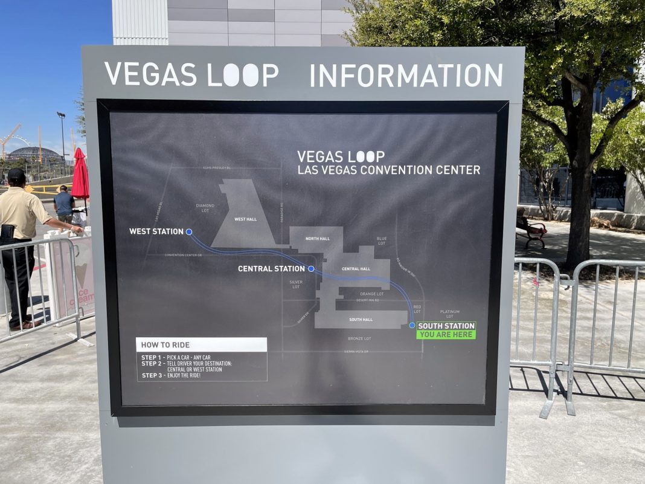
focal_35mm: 26
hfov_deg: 67.3
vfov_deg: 53.1
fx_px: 484
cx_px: 322
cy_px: 242
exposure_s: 1/2857
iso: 32
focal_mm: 5.1
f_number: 1.6
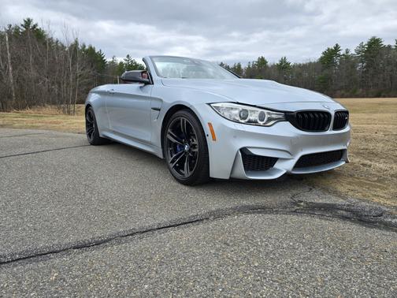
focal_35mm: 23
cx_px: 198
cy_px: 149
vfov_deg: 58.9
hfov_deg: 73.9
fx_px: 264
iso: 12
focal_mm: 6.3
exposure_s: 1/452
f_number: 1.7
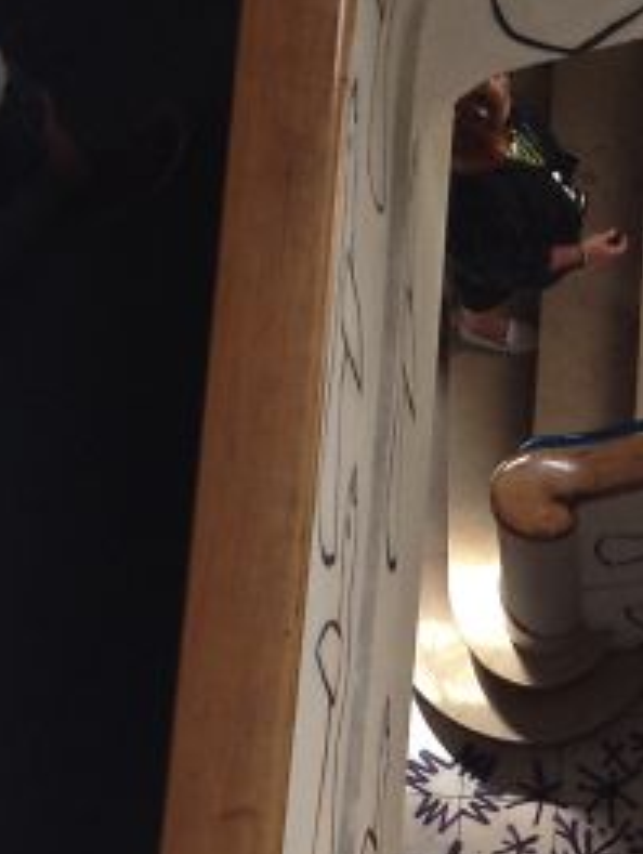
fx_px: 3064
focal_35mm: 124
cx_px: 744
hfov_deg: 11.8
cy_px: 833
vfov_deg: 15.6
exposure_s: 1/60
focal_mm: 4.28
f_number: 2.4
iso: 50
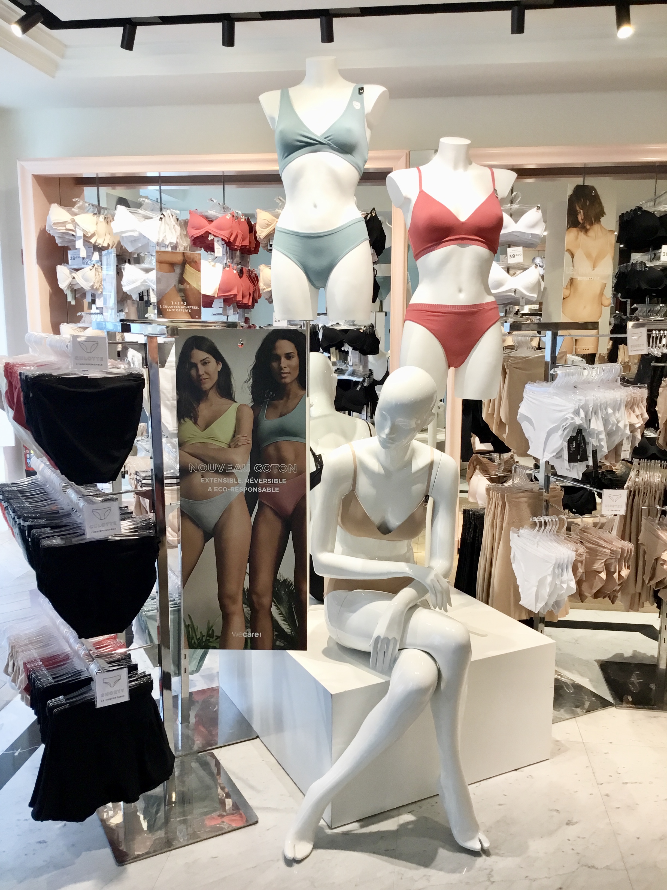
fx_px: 796
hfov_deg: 45.4
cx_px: 334
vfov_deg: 58.4
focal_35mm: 31
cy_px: 445
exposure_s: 1/33
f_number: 2.4
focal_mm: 3.3
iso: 32
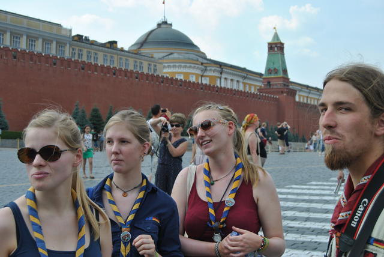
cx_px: 192
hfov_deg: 35.0
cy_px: 128
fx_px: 609
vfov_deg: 23.8
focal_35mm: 57
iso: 100
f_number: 7.1
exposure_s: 1/200
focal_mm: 38
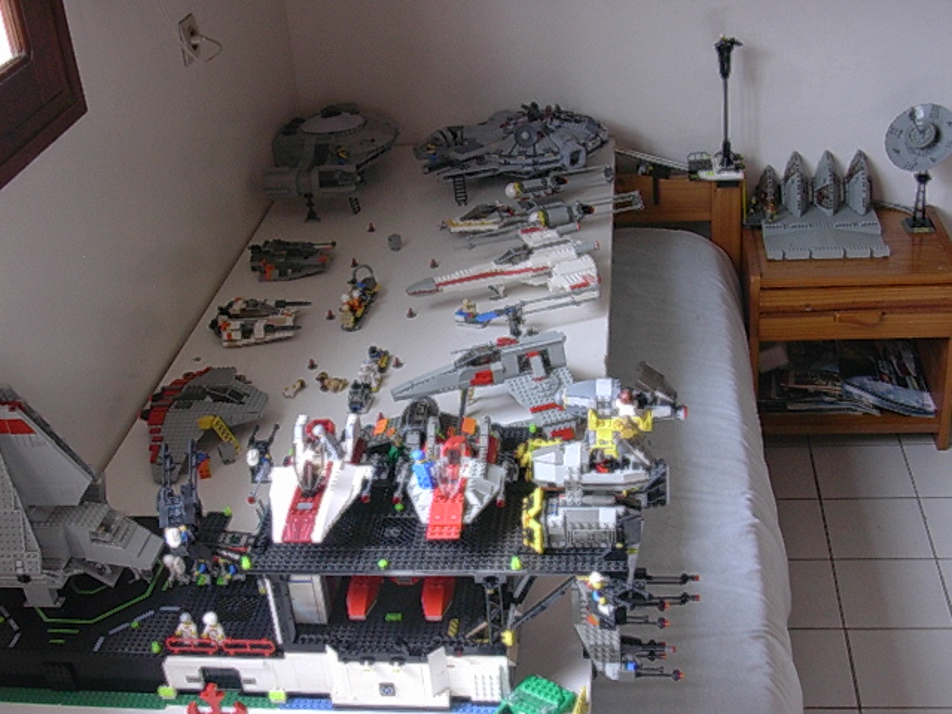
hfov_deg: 42.1
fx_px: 1238
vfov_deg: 32.2
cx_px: 476
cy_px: 357
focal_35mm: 45
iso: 70
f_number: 2.9
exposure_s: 1/29.3
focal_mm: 6.7
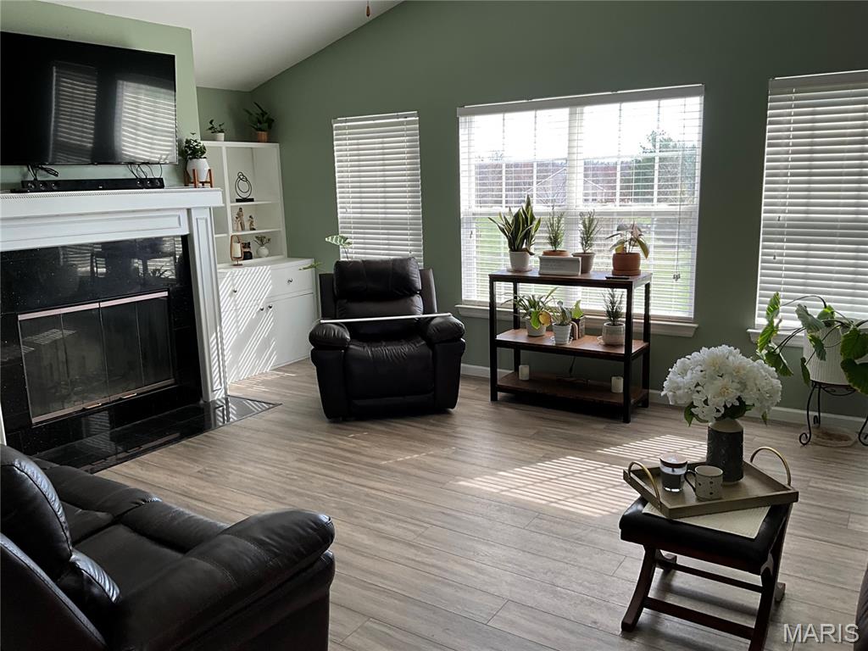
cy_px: 326
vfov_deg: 48.2
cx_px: 434
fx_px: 727
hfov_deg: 61.7
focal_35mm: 29
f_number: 1.8
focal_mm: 3
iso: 25
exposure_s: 1/120
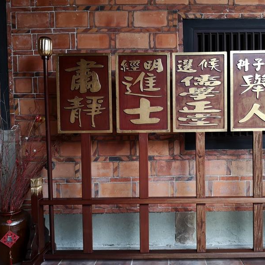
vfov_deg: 51.1
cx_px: 166
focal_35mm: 32
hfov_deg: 50.6
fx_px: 277
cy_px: 132
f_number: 1.8
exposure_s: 1/30
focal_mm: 3.95
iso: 320
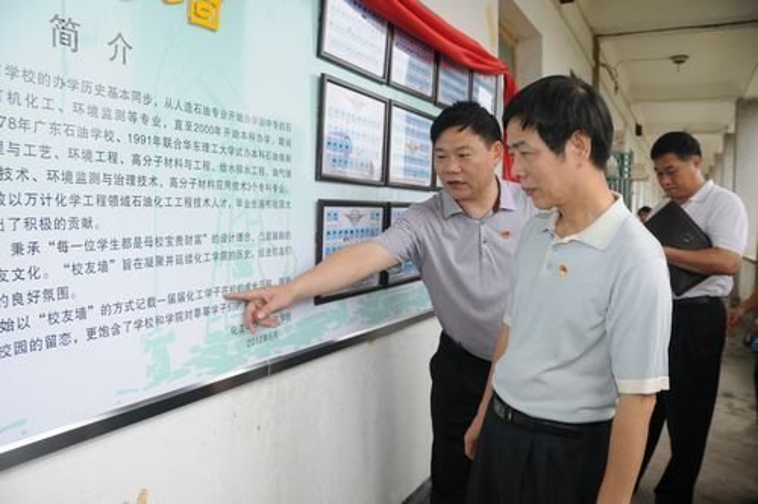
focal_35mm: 27
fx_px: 568
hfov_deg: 67.4
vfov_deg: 47.8
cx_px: 379
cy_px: 252
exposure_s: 1/125
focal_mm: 18
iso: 250
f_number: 5.6
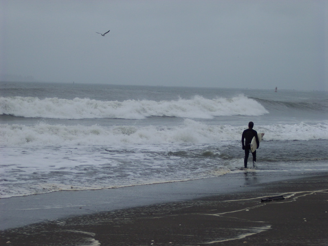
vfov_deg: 12.7
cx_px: 164
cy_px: 123
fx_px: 1109
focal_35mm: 117
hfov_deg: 16.8
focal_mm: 24
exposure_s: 1/250
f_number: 4.8
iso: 100
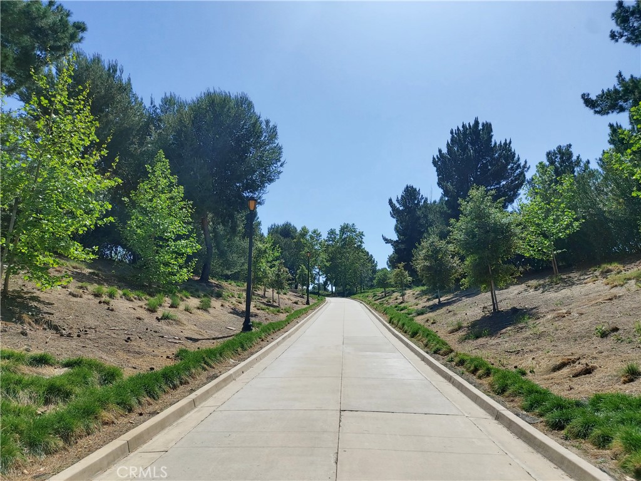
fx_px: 463
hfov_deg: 69.4
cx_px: 320
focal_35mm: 25
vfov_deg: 54.9
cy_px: 240
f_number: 2
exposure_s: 1/3093
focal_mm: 4.58
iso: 50
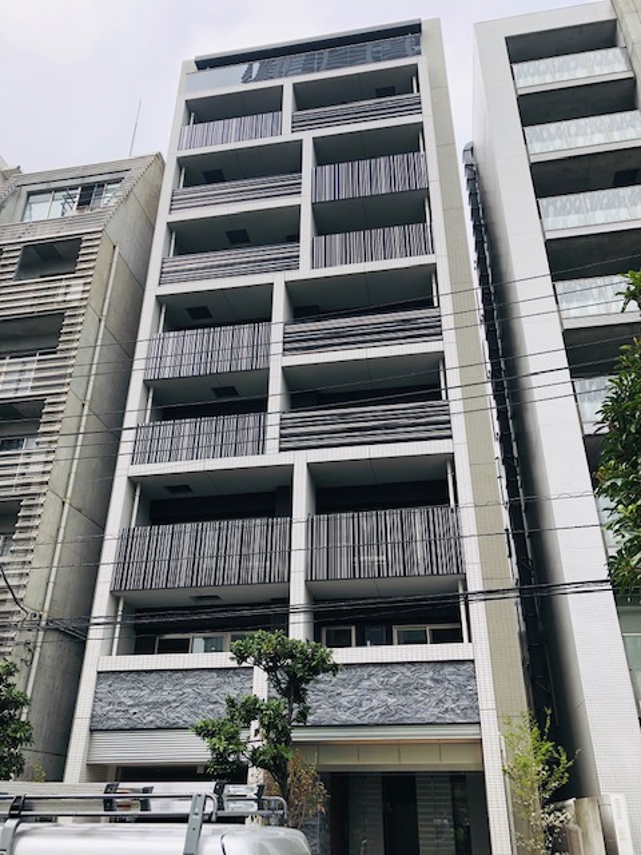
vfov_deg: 63.4
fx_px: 691
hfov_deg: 49.7
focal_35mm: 28
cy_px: 428
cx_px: 320
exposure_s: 1/842
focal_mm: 3.99
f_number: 1.8
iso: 20
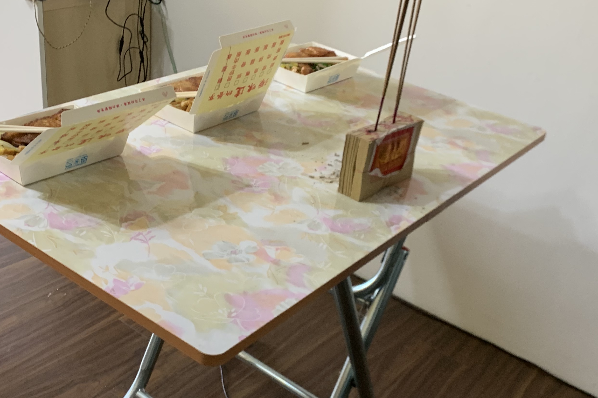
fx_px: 731
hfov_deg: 44.5
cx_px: 297
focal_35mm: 44
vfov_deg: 30.5
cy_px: 225
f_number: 1.8
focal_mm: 4.25
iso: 125
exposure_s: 1/60
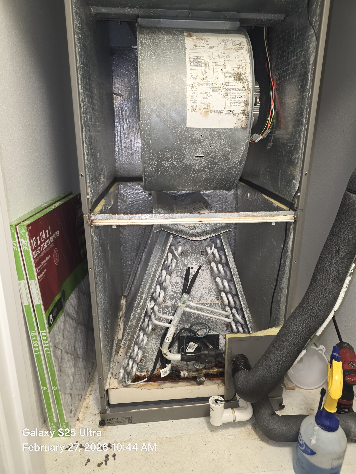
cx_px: 178
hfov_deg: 58.9
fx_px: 315
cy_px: 237
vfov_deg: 73.9
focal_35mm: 23
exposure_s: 1/20
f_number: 1.7
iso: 1000
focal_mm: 6.3
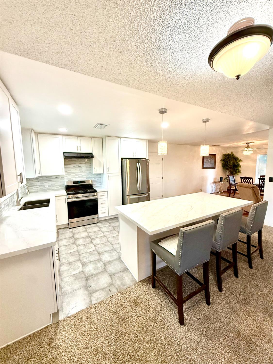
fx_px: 147
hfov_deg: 85.7
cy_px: 182
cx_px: 136
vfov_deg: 102.1
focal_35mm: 14
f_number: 2.2
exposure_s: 1/120
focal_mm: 2.22
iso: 250
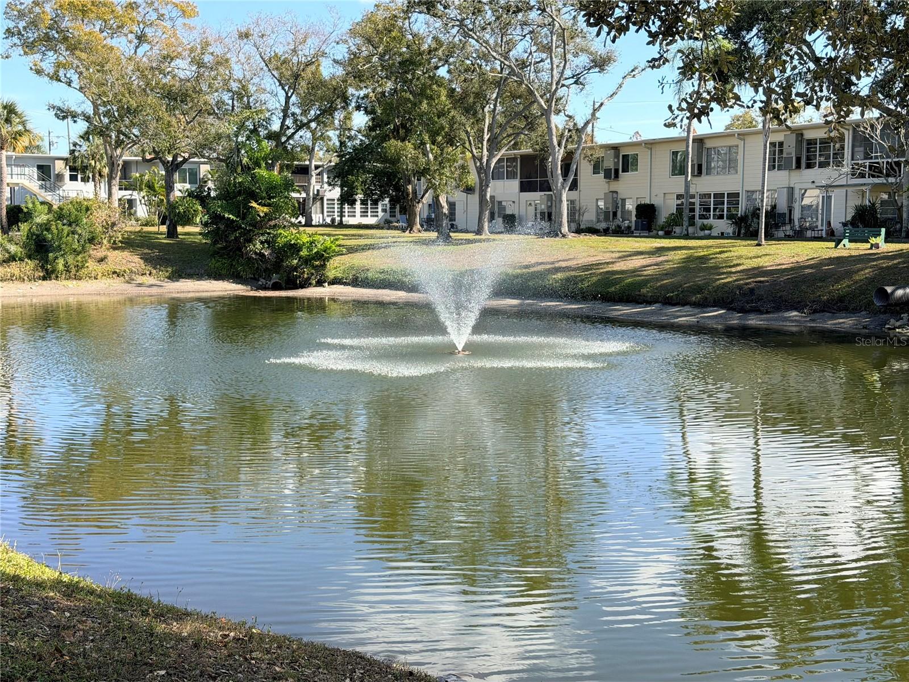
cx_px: 454
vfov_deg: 30.3
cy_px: 341
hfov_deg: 39.7
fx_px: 1260
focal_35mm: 48
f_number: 1.78
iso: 64
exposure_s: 1/1931
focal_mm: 6.76
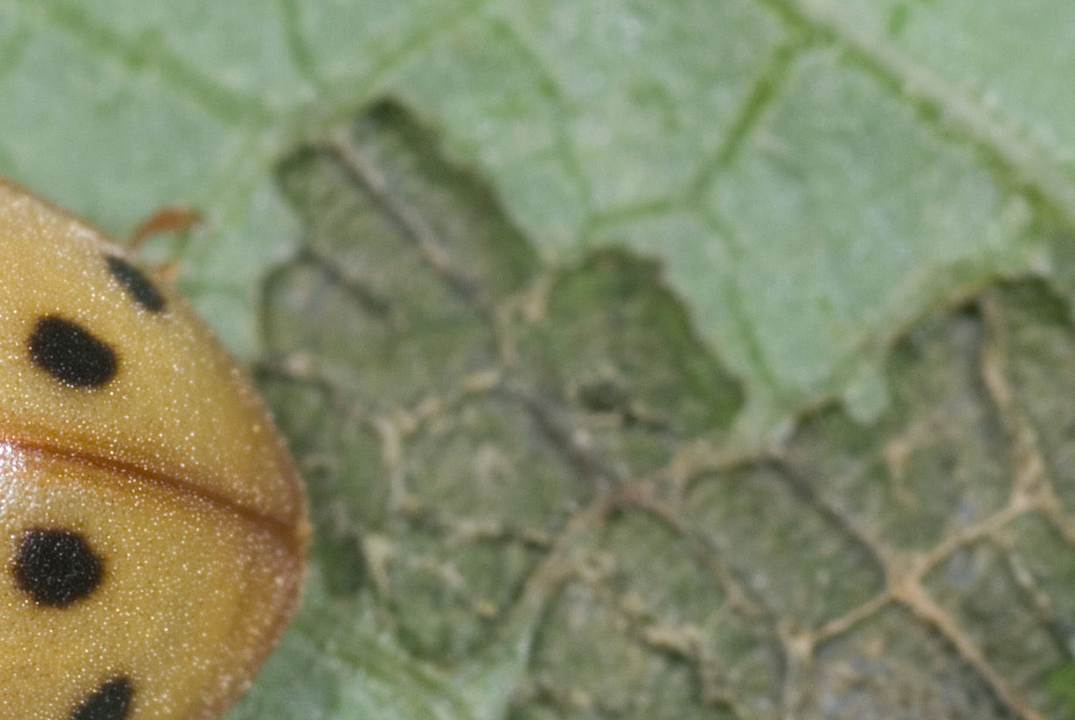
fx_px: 14754
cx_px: -27
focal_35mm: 494
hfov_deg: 4.2
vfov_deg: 2.8
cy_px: 410
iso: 200
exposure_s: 1/250
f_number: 27
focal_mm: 105
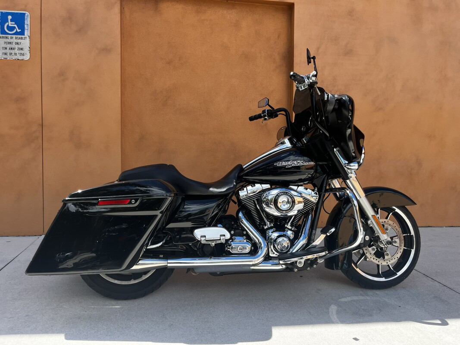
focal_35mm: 26
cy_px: 172
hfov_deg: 67.3
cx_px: 230
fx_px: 345
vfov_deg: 53.1
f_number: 1.6
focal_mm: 5.1
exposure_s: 1/951
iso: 50
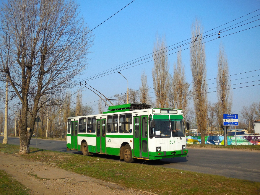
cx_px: 130
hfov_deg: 46.8
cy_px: 98
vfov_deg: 36.0
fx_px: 300
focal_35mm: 40
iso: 125
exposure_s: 1/640
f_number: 7.1
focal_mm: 7.1
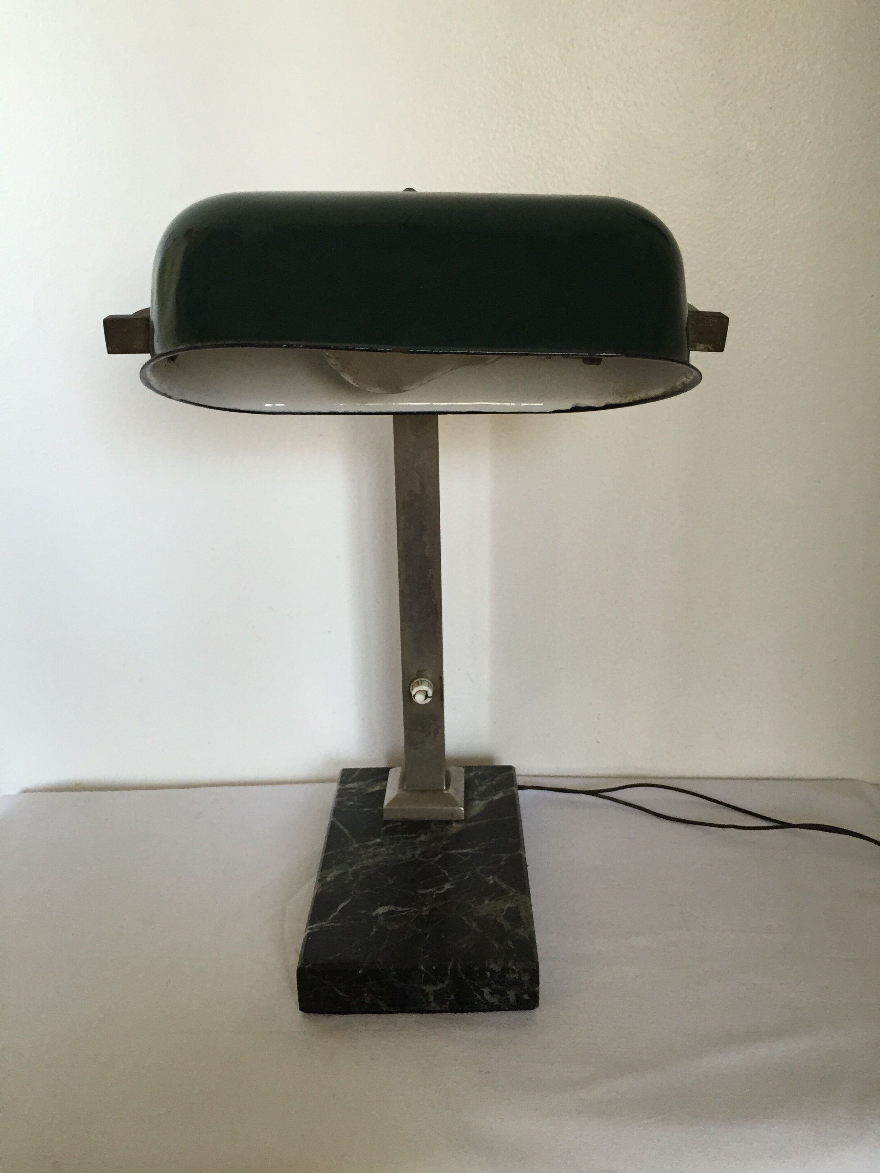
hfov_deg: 48.2
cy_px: 586
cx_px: 440
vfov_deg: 61.7
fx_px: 983
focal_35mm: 29
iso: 80
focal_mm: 4.15
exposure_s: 1/30
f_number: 2.2
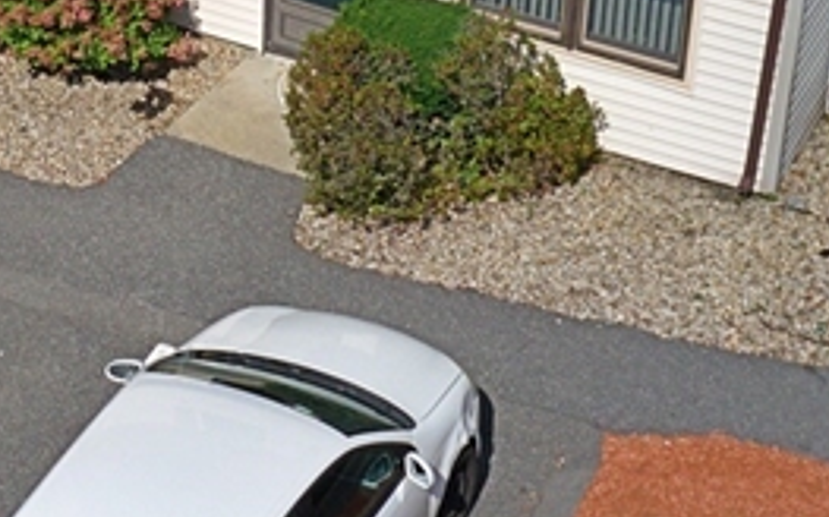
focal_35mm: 111
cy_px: -60
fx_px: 2506
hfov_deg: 18.4
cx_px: 69
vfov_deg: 11.6
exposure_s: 1/50
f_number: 11
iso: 100
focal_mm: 10.26
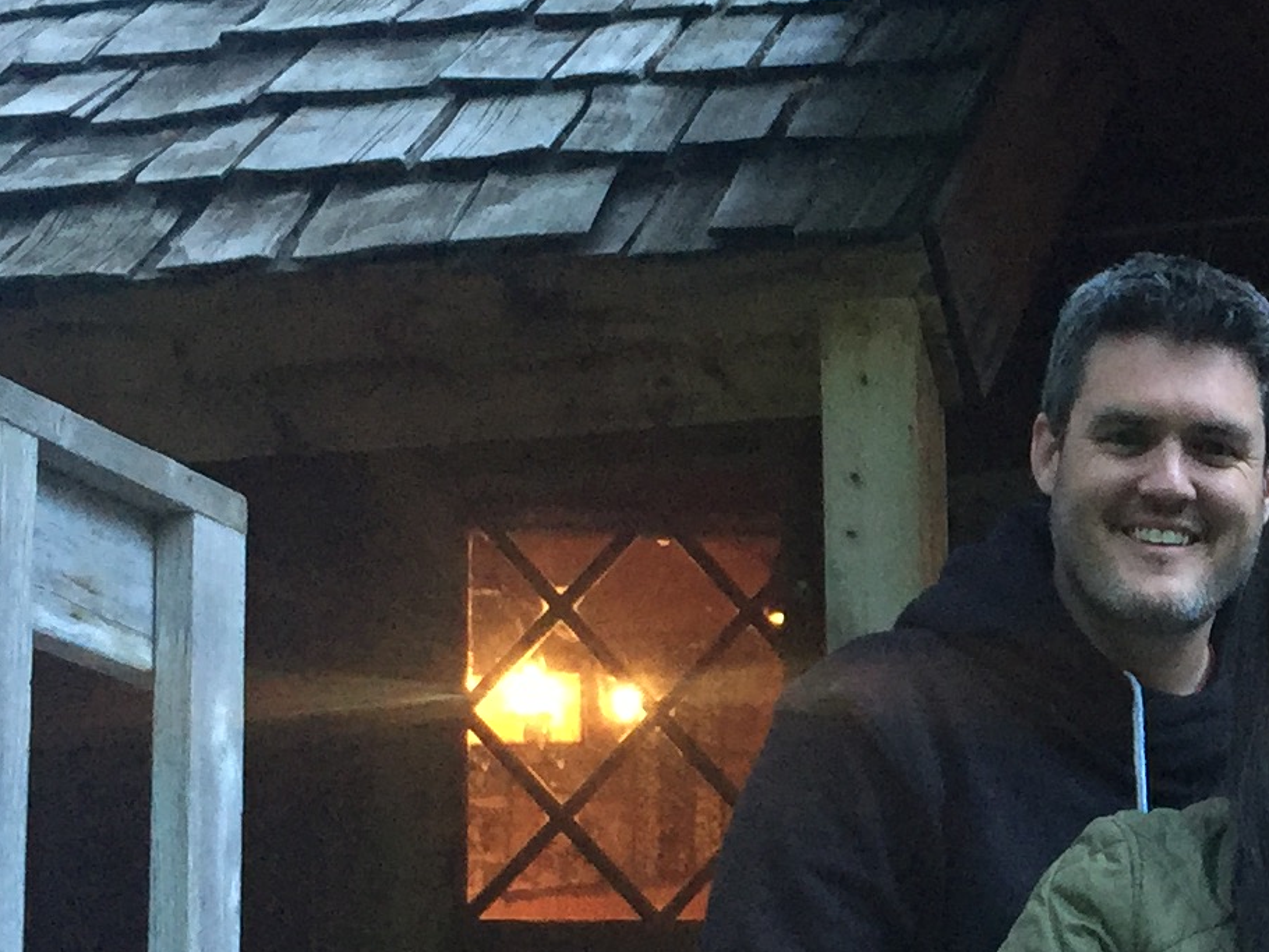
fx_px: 3814
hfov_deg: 17.9
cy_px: 903
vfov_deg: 14.1
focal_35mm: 104
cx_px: 1576
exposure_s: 1/20
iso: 250
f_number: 2.2
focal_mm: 4.15
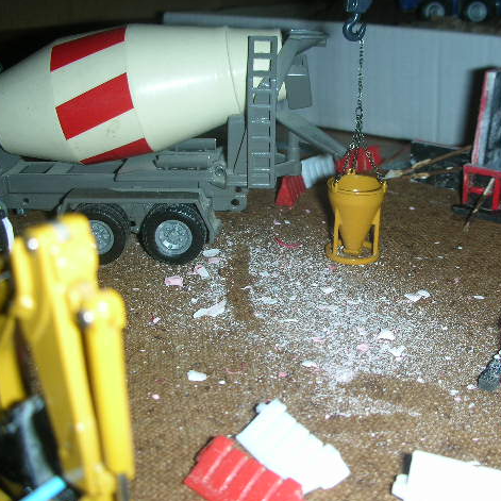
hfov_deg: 39.8
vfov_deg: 40.0
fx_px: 688
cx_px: 308
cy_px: 252
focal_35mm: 42
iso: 50
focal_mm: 5.8
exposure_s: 1/60.1
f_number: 3
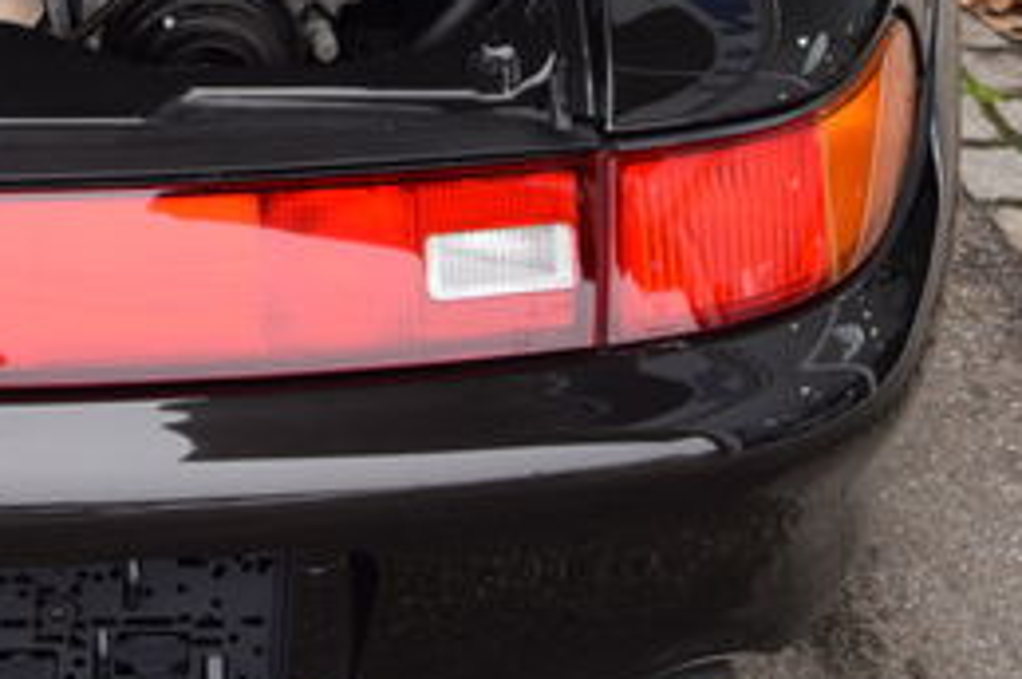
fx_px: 2779
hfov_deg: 19.9
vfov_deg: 13.5
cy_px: -150
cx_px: -107
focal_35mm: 98
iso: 400
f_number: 5
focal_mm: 22
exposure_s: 1/100
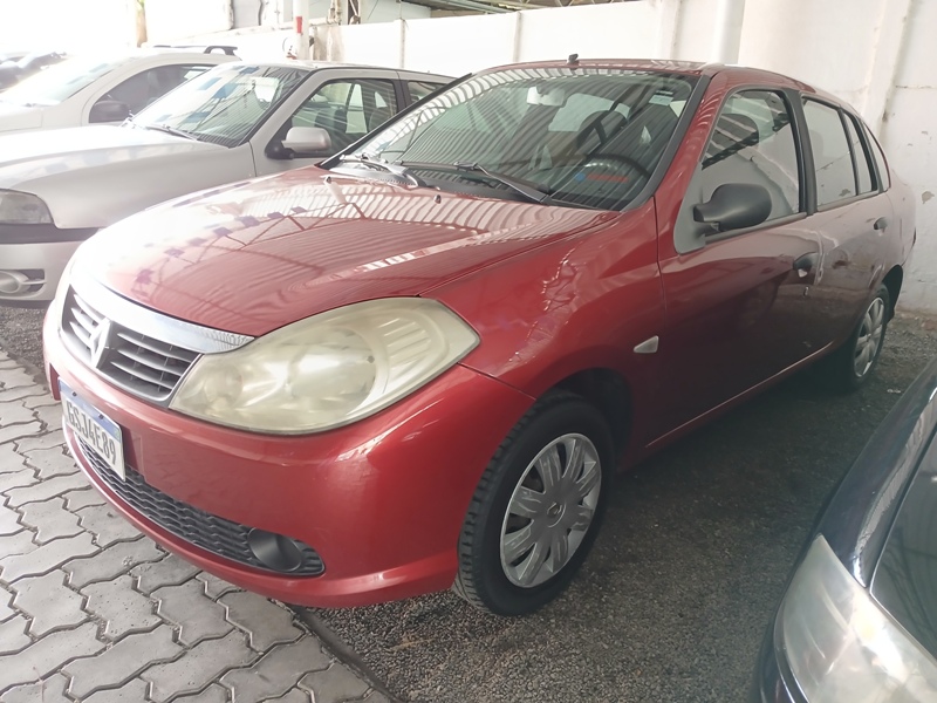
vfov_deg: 53.1
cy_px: 352
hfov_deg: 67.3
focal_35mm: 26
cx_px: 468
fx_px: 704
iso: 250
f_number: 1.8
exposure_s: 1/24
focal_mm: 3.98
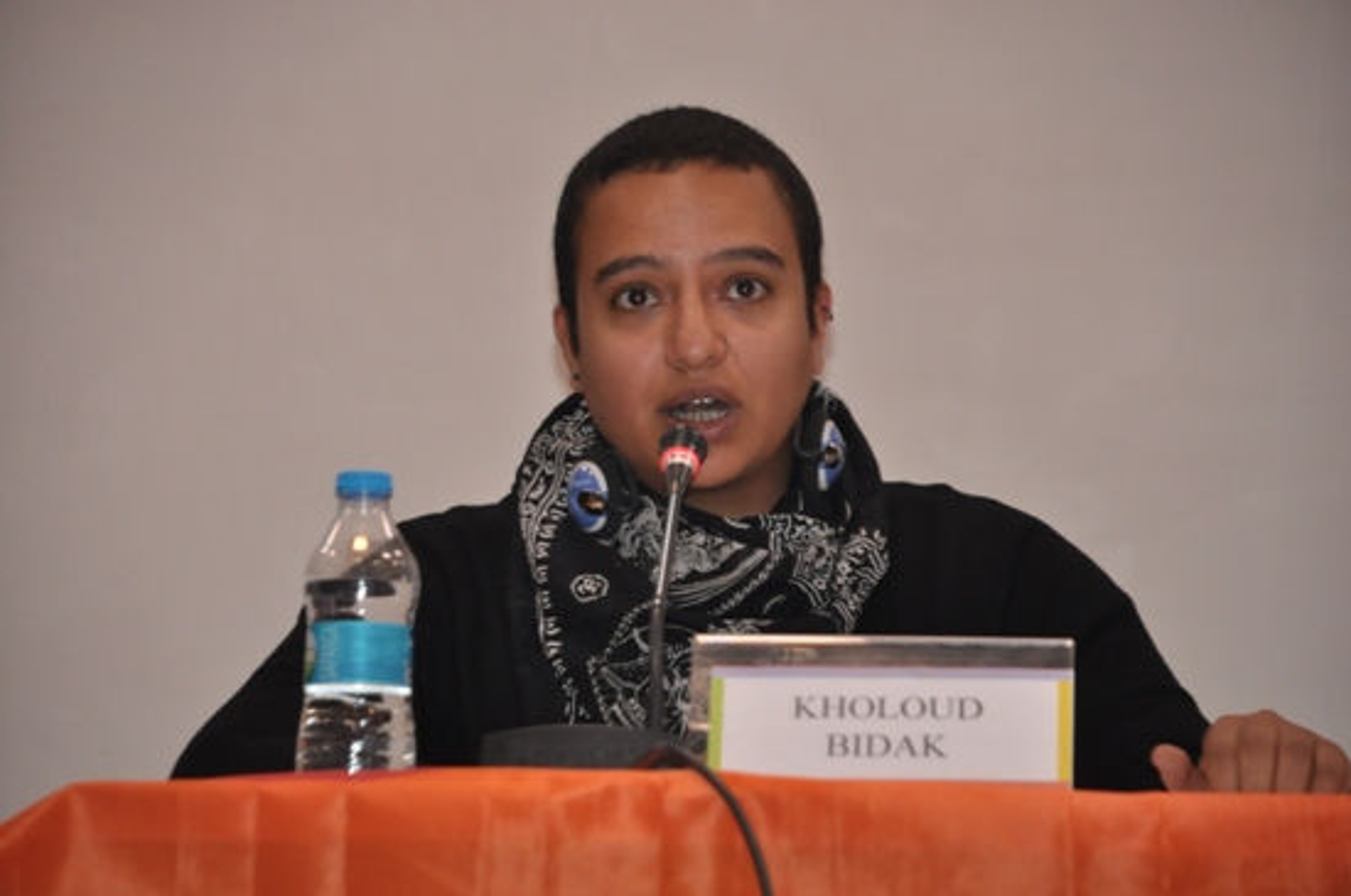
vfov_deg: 7.3
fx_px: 7026
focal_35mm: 188
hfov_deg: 11.0
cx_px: 676
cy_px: 448
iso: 1000
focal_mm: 125
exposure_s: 1/60
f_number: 5.6
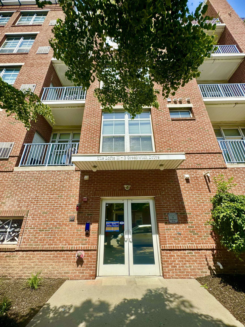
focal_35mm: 14
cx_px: 122
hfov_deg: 85.7
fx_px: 132
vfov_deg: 102.1
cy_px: 164
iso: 50
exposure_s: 1/1506
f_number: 2.2
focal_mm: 2.22
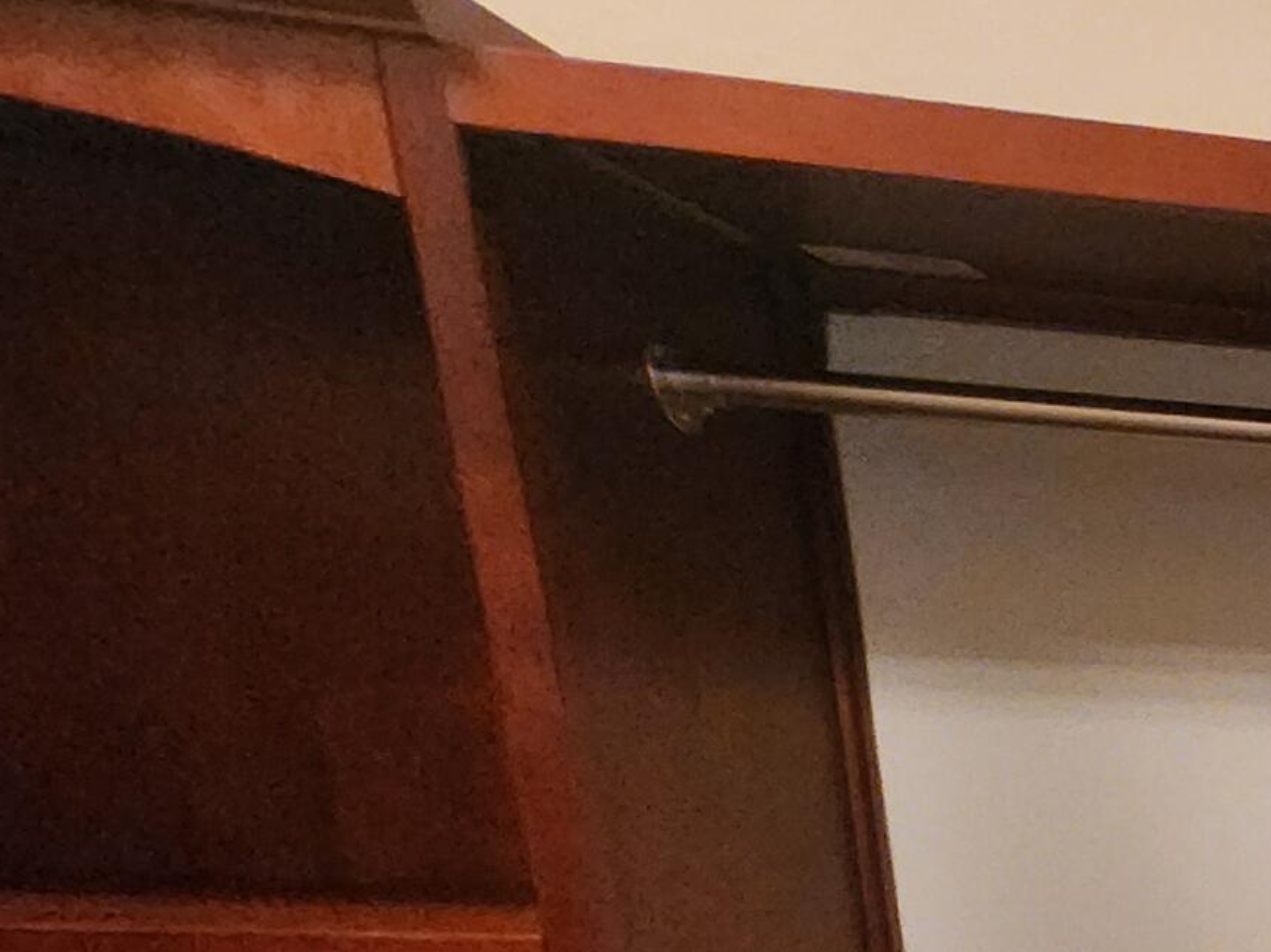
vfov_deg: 26.4
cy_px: 1293
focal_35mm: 45
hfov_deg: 24.4
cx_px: 2155
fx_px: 1652
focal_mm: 2.2
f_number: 2.2
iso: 800
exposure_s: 1/24
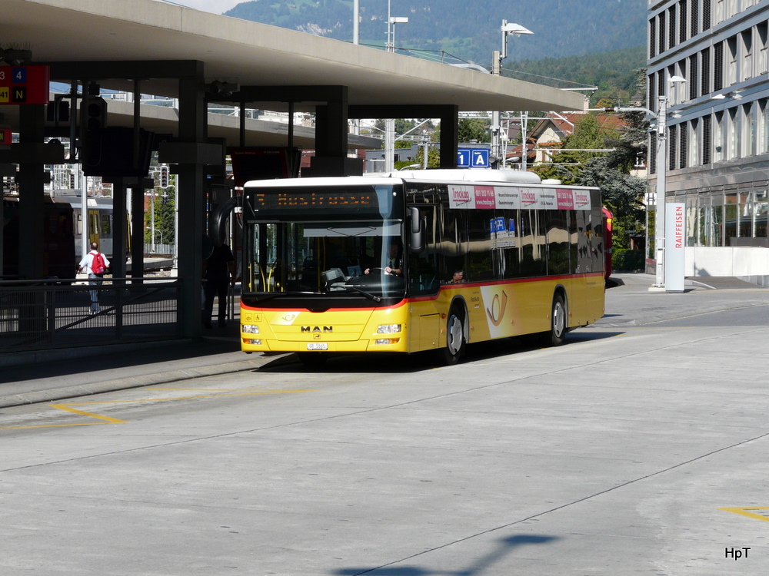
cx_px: 384
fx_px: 2533
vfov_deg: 13.0
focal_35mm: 114
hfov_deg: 17.3
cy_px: 288
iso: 100
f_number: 5.6
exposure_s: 1/500
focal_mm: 18.8
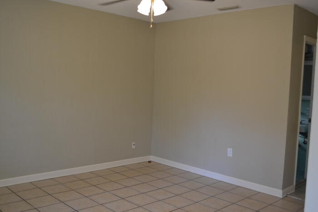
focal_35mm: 36
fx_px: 318
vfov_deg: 36.9
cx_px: 159
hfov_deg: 53.1
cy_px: 106
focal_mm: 24
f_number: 4
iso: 560
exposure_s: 1/60
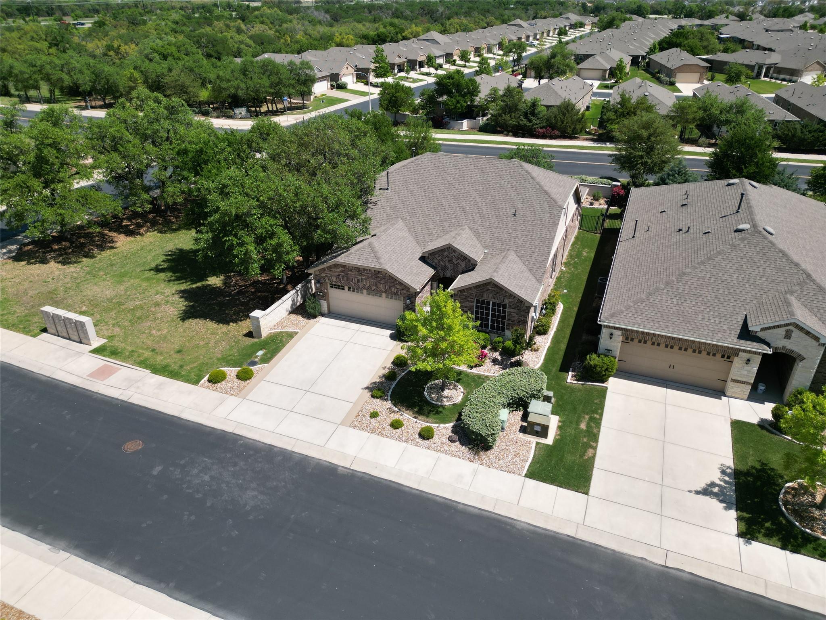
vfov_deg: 56.8
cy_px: 310
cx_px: 413
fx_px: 573
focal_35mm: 24
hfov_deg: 71.6
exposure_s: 1/4000
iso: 200
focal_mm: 6.72
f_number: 1.7
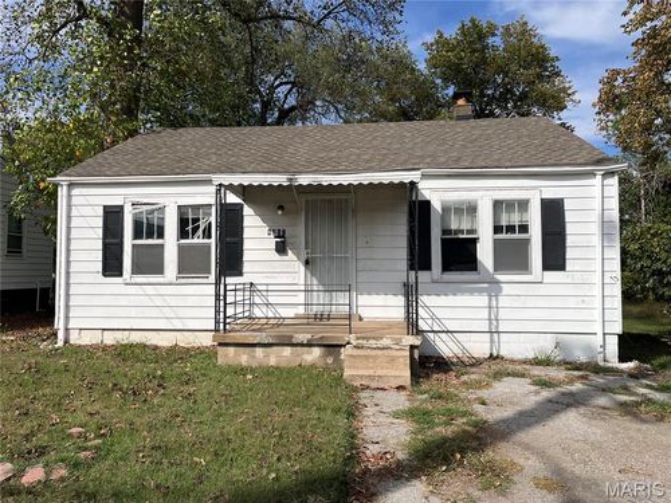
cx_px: 336
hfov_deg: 67.3
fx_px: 504
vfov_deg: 53.1
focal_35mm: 26
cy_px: 252
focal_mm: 5.1
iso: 50
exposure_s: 1/5556
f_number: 1.6
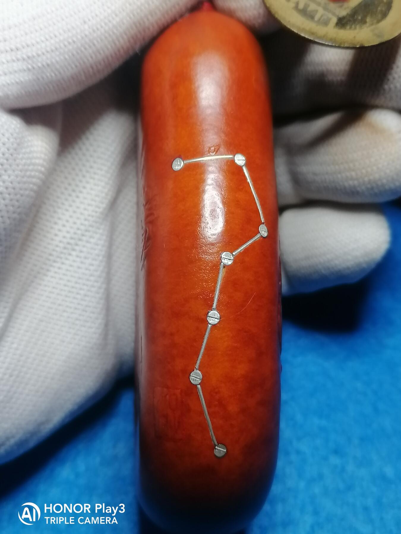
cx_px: 200
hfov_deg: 27.5
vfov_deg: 36.2
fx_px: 819
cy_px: 267
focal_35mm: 53
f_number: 1.8
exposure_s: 1/33.3
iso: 100
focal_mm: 5.4
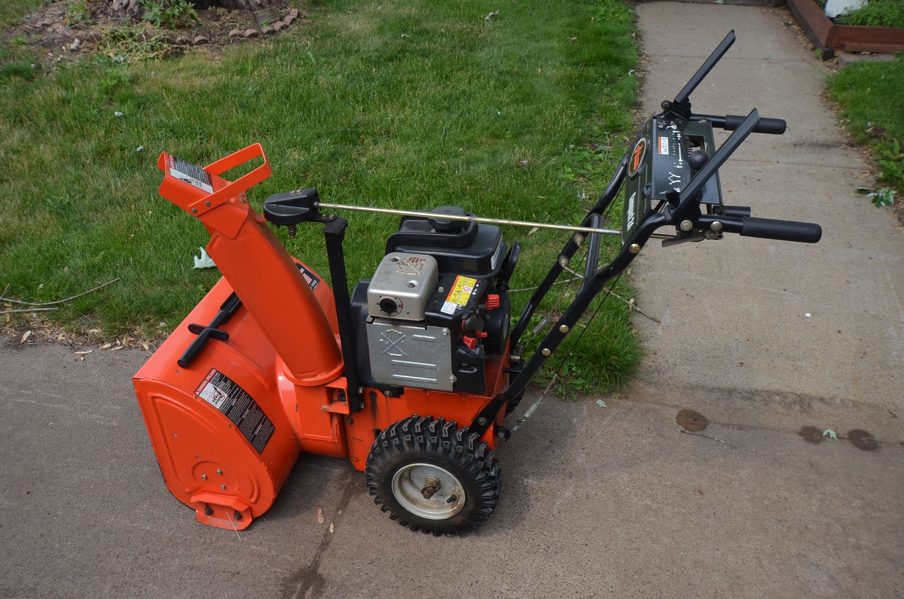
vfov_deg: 43.4
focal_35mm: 30
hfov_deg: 62.0
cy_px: 300
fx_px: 752
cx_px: 452
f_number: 8
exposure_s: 1/250
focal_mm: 20
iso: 200
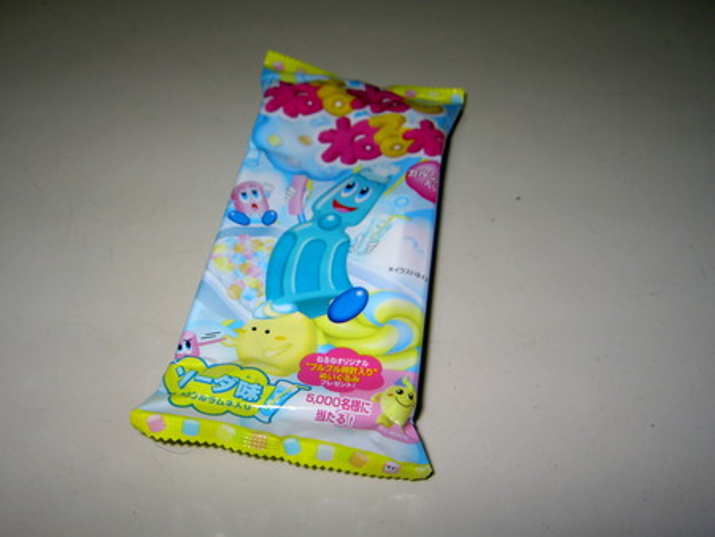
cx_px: 358
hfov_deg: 53.9
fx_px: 703
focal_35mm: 34
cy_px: 268
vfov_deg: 41.8
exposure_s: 1/60
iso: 50
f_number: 2.8
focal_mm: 5.6
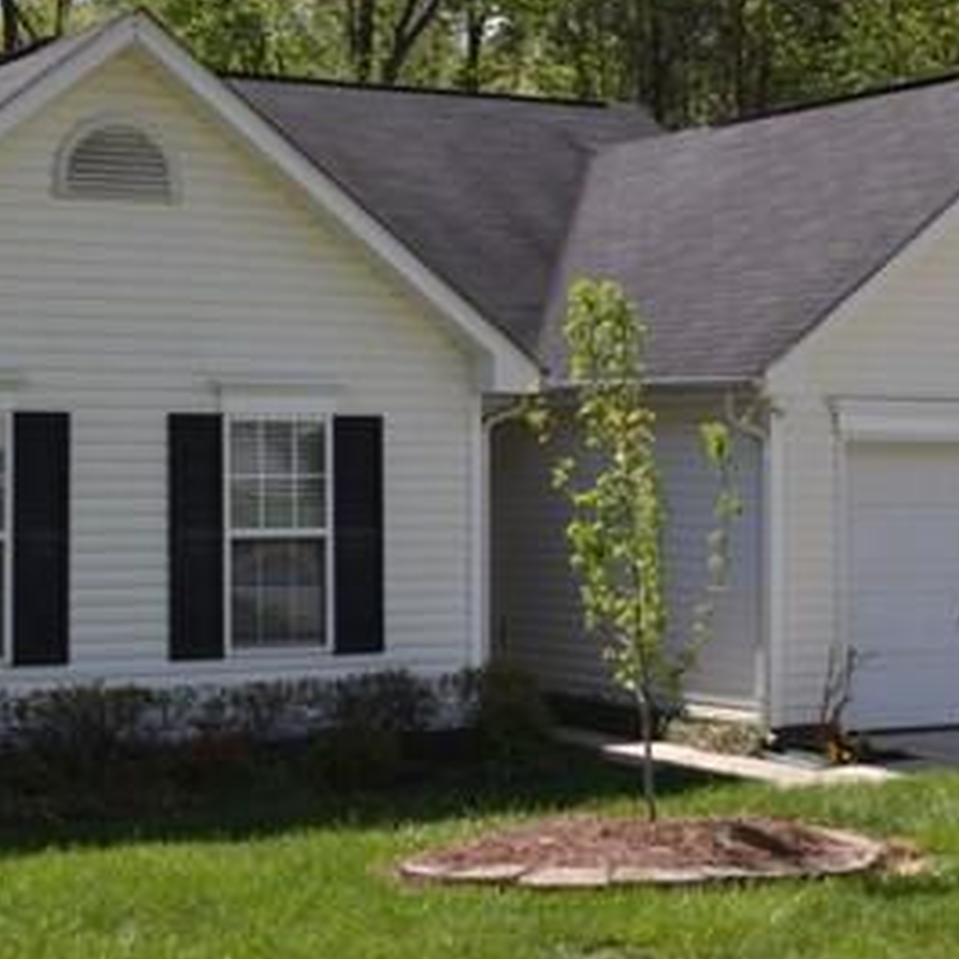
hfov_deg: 21.7
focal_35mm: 80
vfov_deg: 21.6
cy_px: 432
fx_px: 2507
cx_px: 481
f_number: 7.1
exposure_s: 1/200
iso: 100
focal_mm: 26
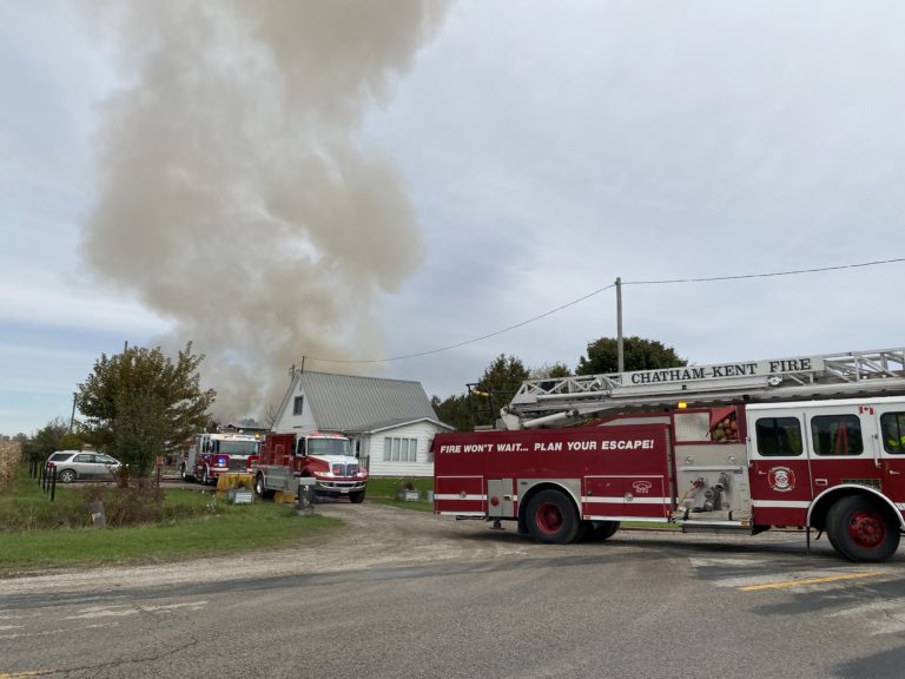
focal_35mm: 26
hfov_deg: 67.3
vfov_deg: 53.1
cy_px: 340
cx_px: 452
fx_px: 680
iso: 32
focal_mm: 4.25
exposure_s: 1/2967
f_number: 1.8
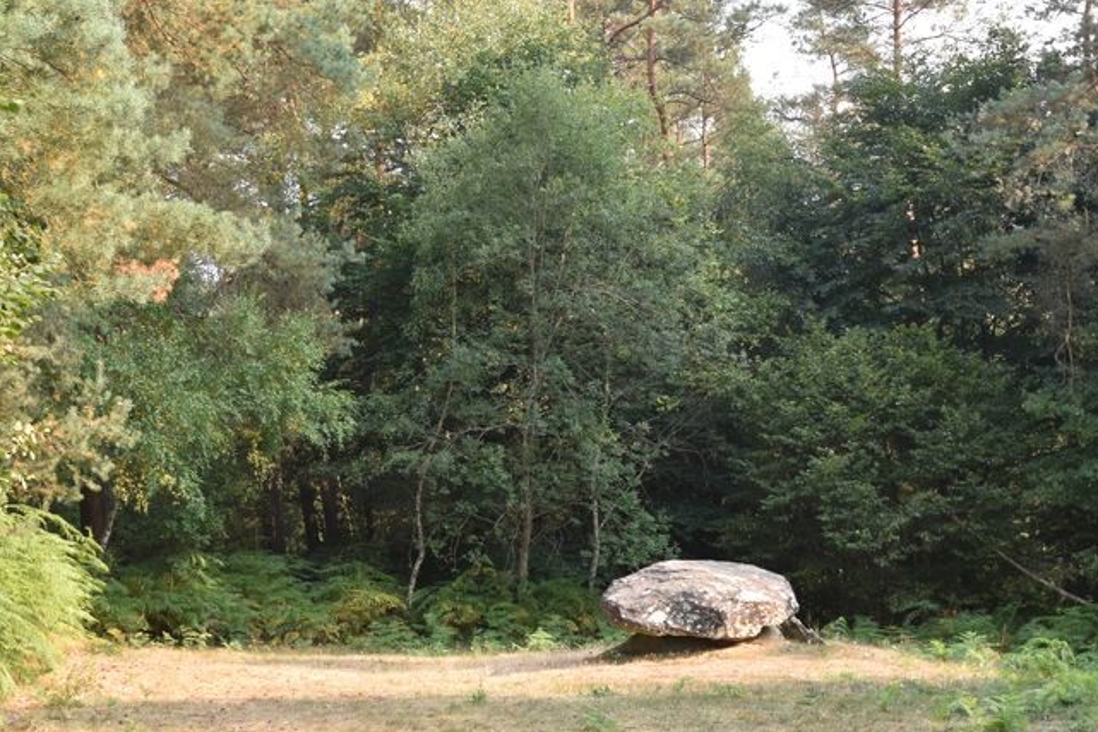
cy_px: 483
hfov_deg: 33.8
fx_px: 1799
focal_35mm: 59
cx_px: 678
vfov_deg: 22.9
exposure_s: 1/160
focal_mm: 24
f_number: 6.3
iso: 400
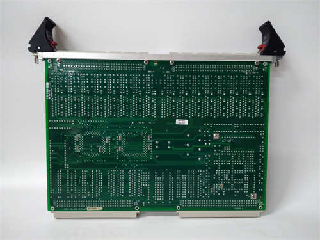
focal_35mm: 27
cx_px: 160
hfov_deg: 65.3
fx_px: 250
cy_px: 120
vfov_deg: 51.4
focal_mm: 3.79
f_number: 2
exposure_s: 1/33
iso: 695
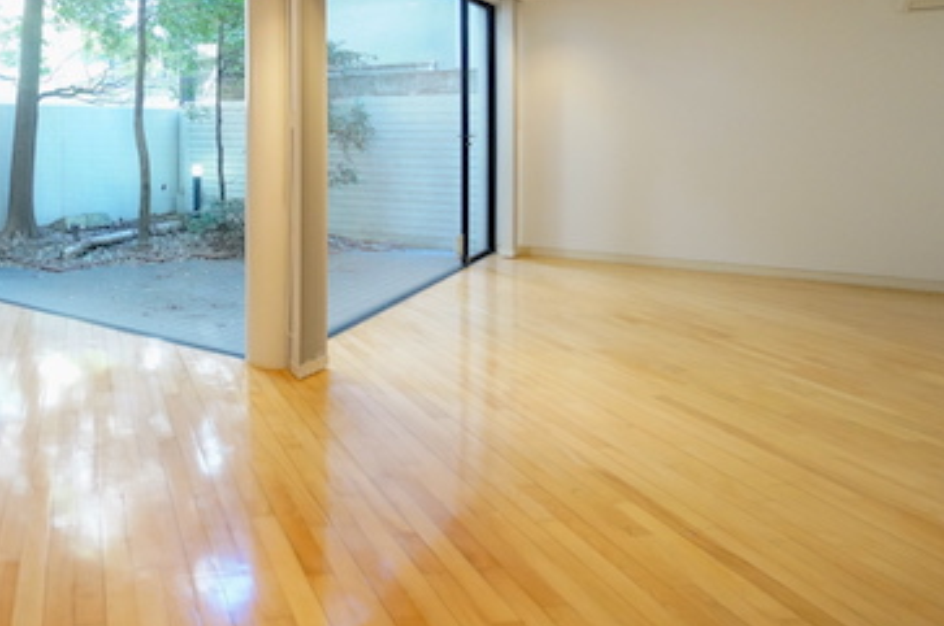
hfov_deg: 61.5
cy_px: 132
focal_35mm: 26
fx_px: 681
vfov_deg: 47.0
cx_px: 143
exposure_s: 1/60
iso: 1600
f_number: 4
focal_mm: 10
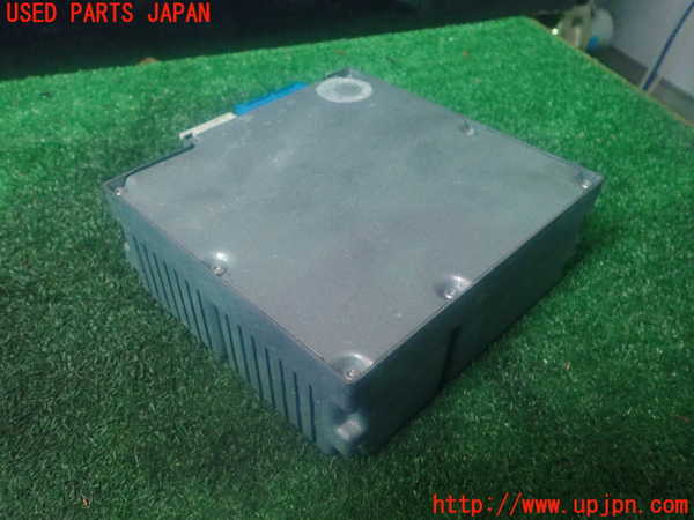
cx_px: 347
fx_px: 601
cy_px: 260
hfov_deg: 60.0
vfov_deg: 46.8
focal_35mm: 30
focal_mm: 5.5
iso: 800
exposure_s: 1/25
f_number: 2.3
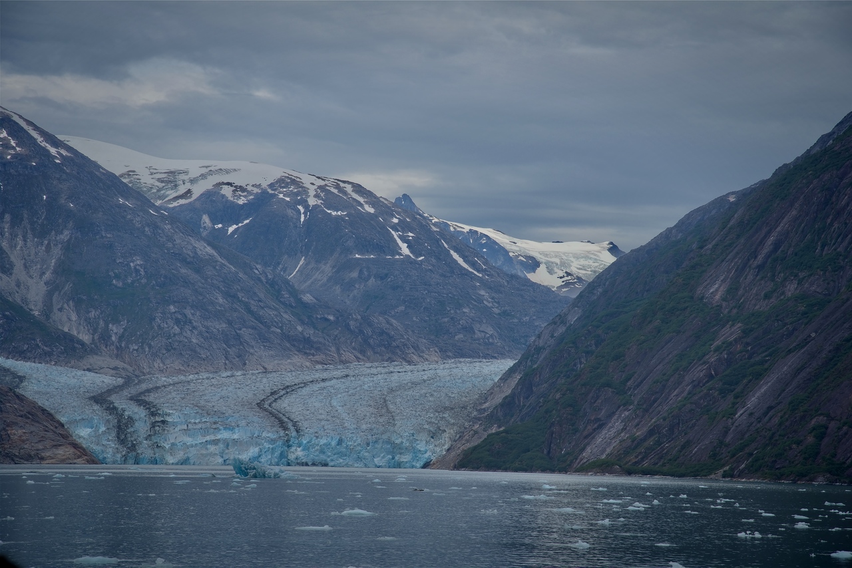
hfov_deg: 17.1
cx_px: 426
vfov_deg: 11.4
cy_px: 284
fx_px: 2840
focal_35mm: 120
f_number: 8
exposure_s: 1/250
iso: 100
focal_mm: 120
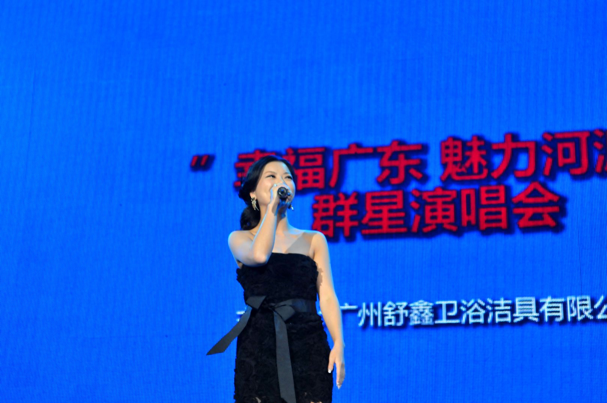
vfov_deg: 16.5
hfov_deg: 24.6
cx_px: 304
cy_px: 202
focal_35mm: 82
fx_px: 1389
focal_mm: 55
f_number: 5
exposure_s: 1/250
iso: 800
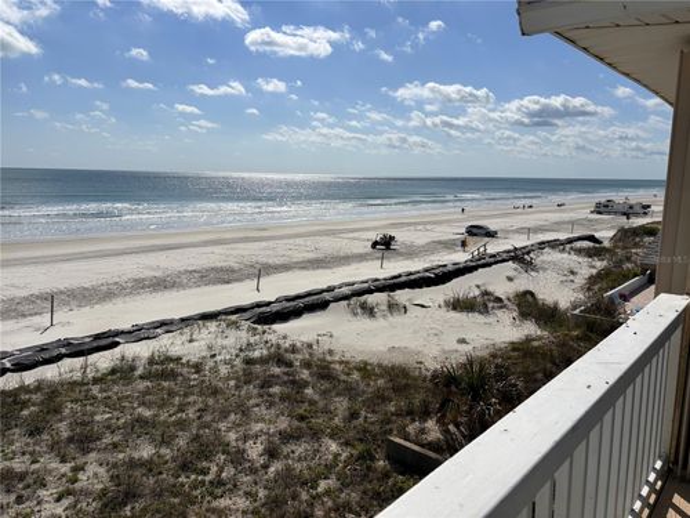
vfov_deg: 53.1
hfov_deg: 67.3
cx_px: 345
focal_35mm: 26
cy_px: 259
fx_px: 518
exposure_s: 1/13889
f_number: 1.6
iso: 50
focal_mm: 5.96
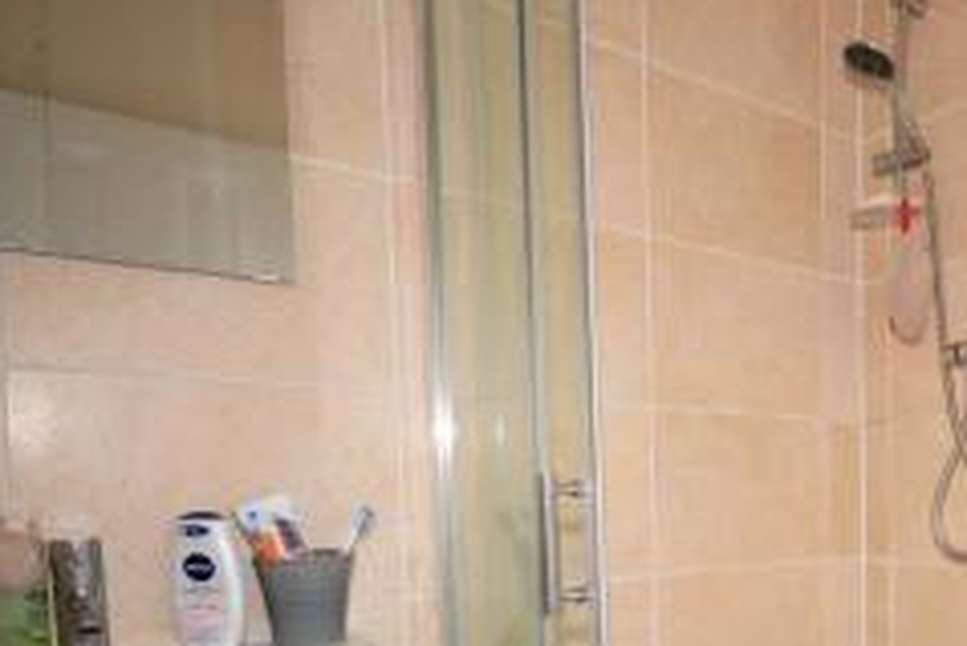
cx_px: 926
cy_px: 538
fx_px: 806
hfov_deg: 51.8
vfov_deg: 41.3
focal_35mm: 30
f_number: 4
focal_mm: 10
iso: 720
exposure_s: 1/60
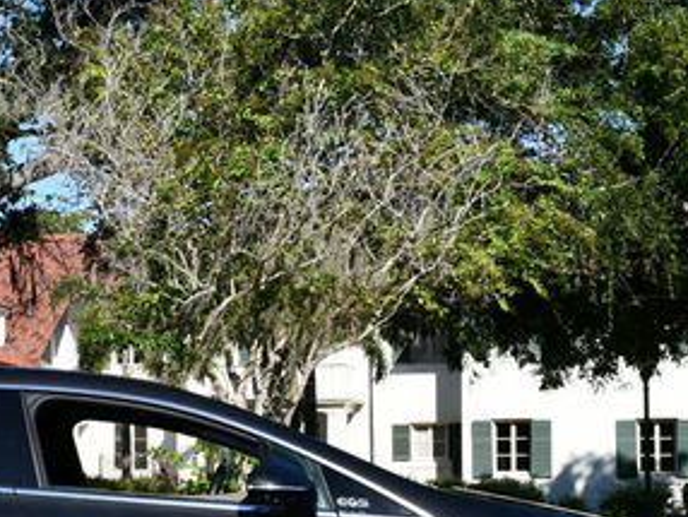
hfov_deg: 19.5
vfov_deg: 14.9
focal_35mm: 99
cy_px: 366
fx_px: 1969
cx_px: 96
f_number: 8
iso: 100
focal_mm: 23
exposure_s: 1/250
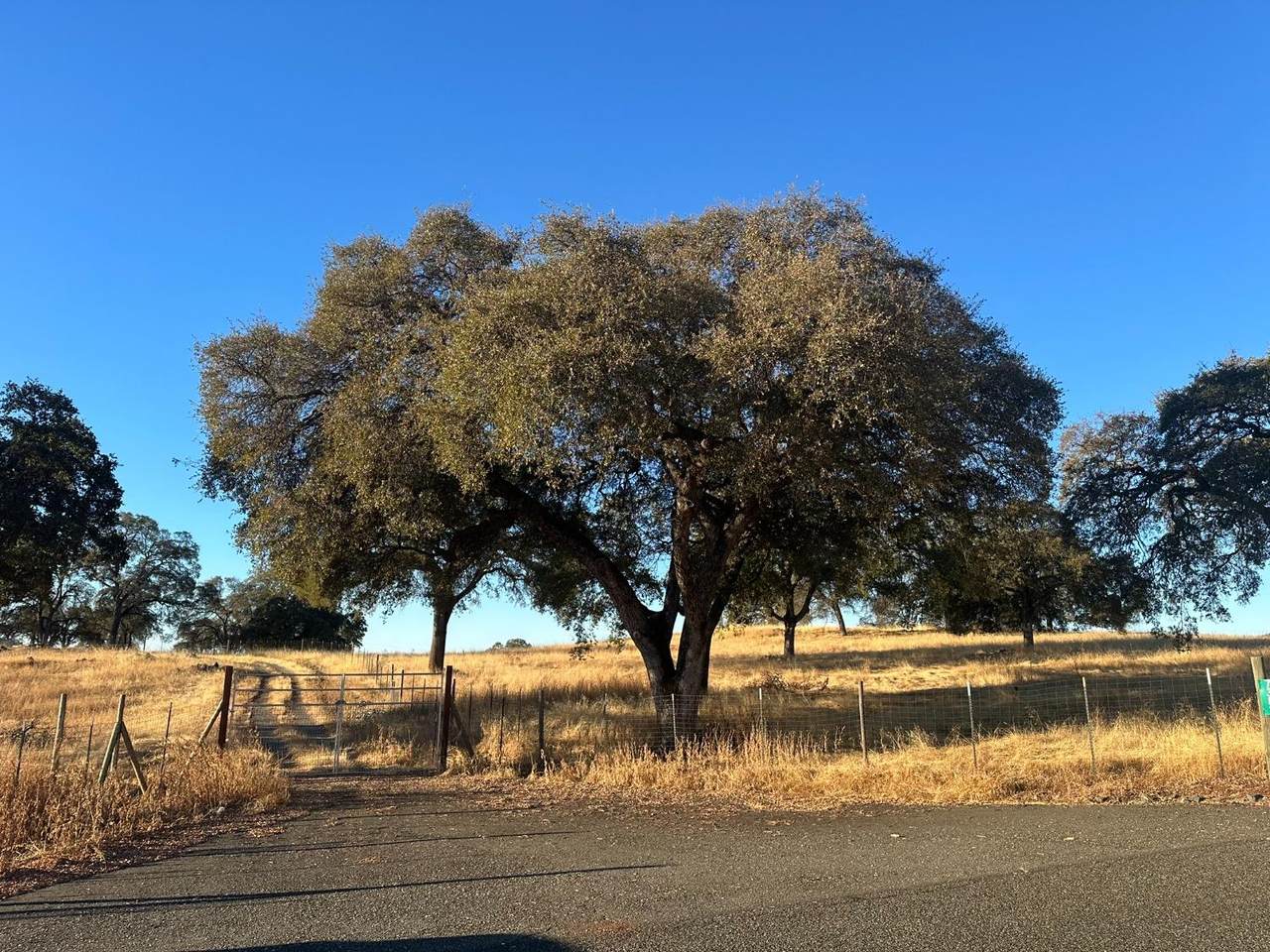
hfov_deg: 71.6
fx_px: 881
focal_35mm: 24
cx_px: 635
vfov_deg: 56.8
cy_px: 476
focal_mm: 6.86
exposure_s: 1/1664
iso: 80
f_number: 1.78
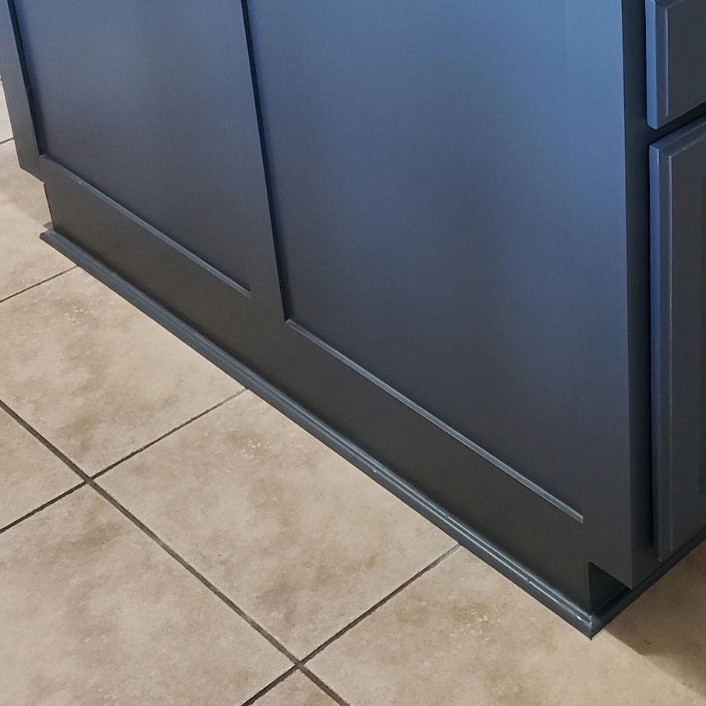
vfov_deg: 24.9
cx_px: 754
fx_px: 1500
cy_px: -41
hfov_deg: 24.9
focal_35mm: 65
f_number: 1.5
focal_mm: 4.3
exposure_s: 1/40
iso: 250
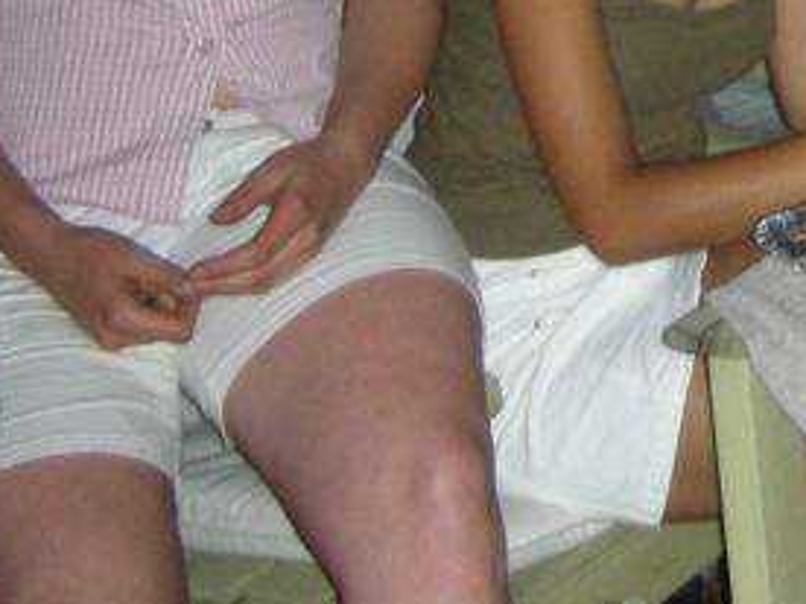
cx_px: 1466
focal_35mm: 130
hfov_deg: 13.5
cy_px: -403
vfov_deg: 10.8
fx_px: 3027
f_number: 3
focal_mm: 5.8
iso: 200
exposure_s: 1/60.1
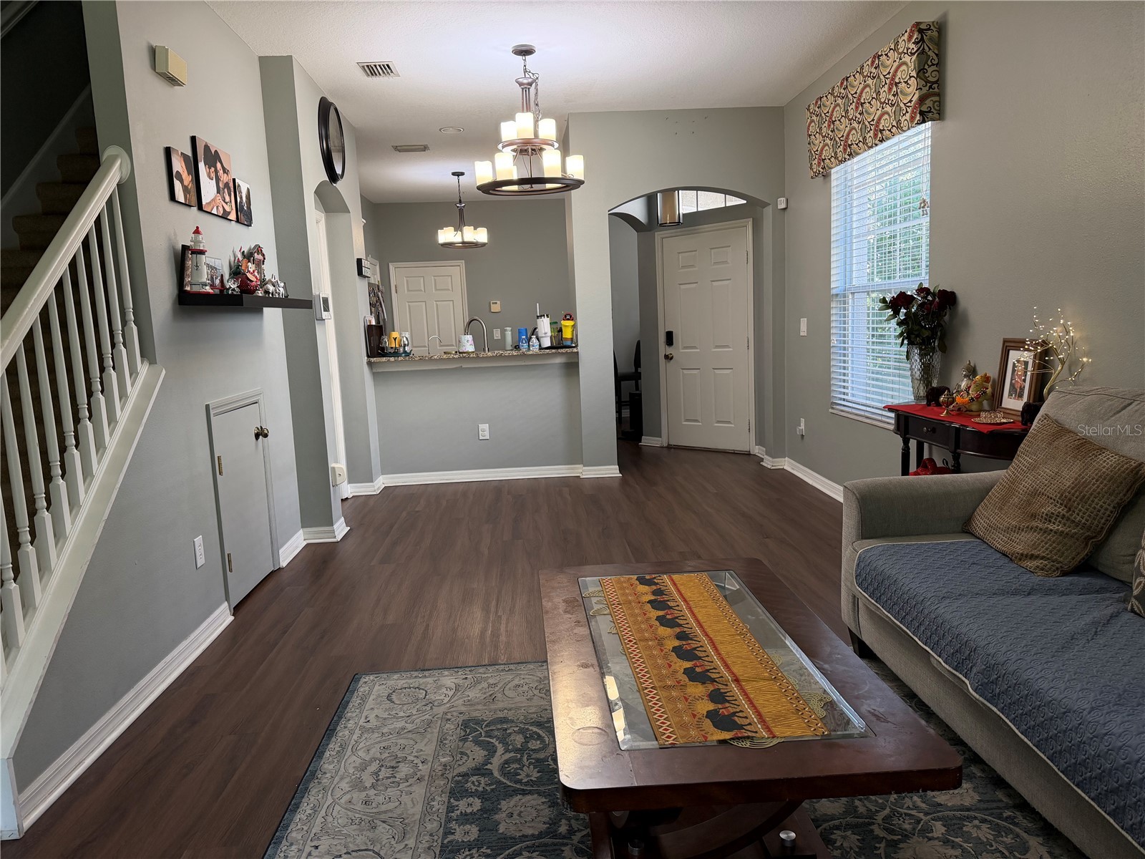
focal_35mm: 24
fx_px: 794
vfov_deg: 56.8
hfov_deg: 71.6
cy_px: 430
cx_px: 572
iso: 200
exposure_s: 1/152
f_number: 1.78
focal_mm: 6.76
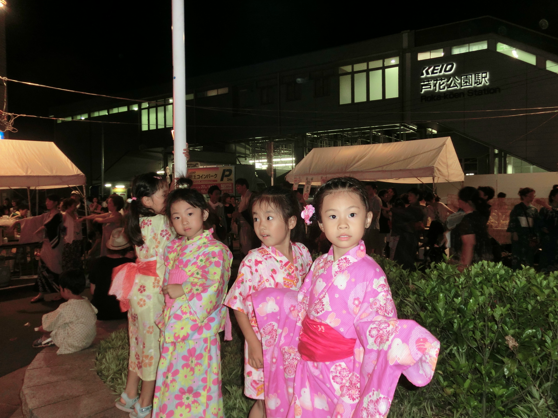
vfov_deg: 49.7
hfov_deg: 63.4
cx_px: 279
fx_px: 451
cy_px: 209
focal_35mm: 28
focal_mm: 5
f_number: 3
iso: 400
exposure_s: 1/30
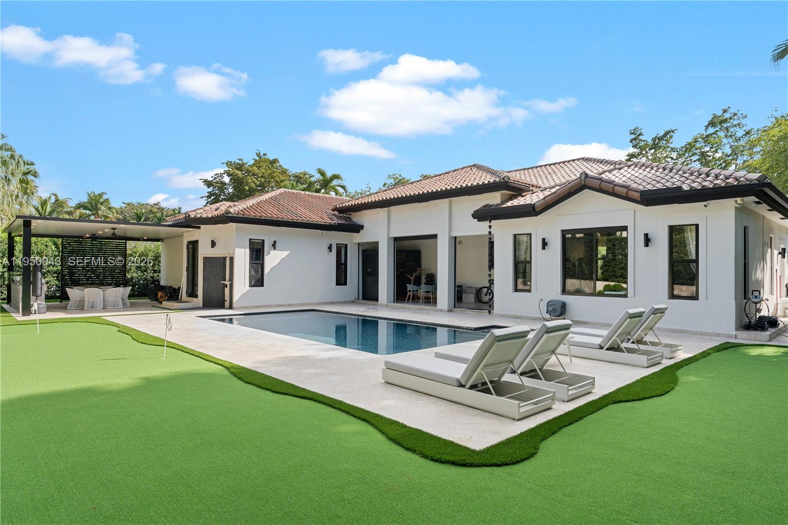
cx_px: 394
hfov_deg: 84.0
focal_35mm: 20
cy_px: 262
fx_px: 438
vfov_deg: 61.9
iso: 100
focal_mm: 20
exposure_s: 1/125
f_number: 9
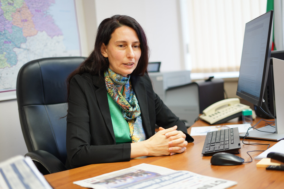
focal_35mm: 50
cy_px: 94
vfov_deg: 27.0
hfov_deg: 39.6
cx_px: 142
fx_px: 394
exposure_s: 1/50
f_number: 1.8
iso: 125
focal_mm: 50
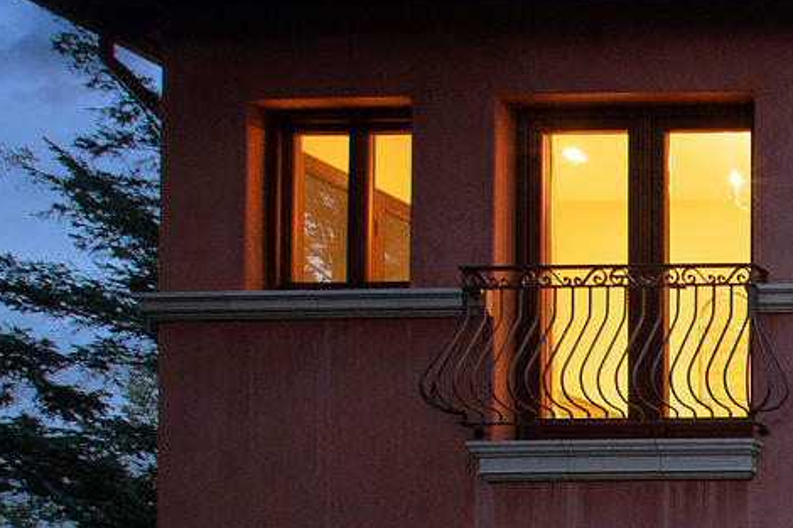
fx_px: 1343
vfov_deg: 19.4
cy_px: 794
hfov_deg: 17.7
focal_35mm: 61
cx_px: 1696
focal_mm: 14
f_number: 5
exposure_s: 1/1.67
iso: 125
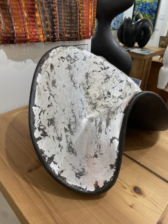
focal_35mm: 26
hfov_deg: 53.1
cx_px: 84
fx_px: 168
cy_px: 112
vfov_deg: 67.3
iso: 100
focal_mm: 4.25
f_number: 1.8
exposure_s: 1/120
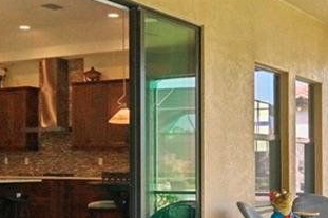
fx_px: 656
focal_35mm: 72
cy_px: 151
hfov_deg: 28.0
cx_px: 195
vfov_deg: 18.8
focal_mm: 14
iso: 400
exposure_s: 1/125
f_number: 8
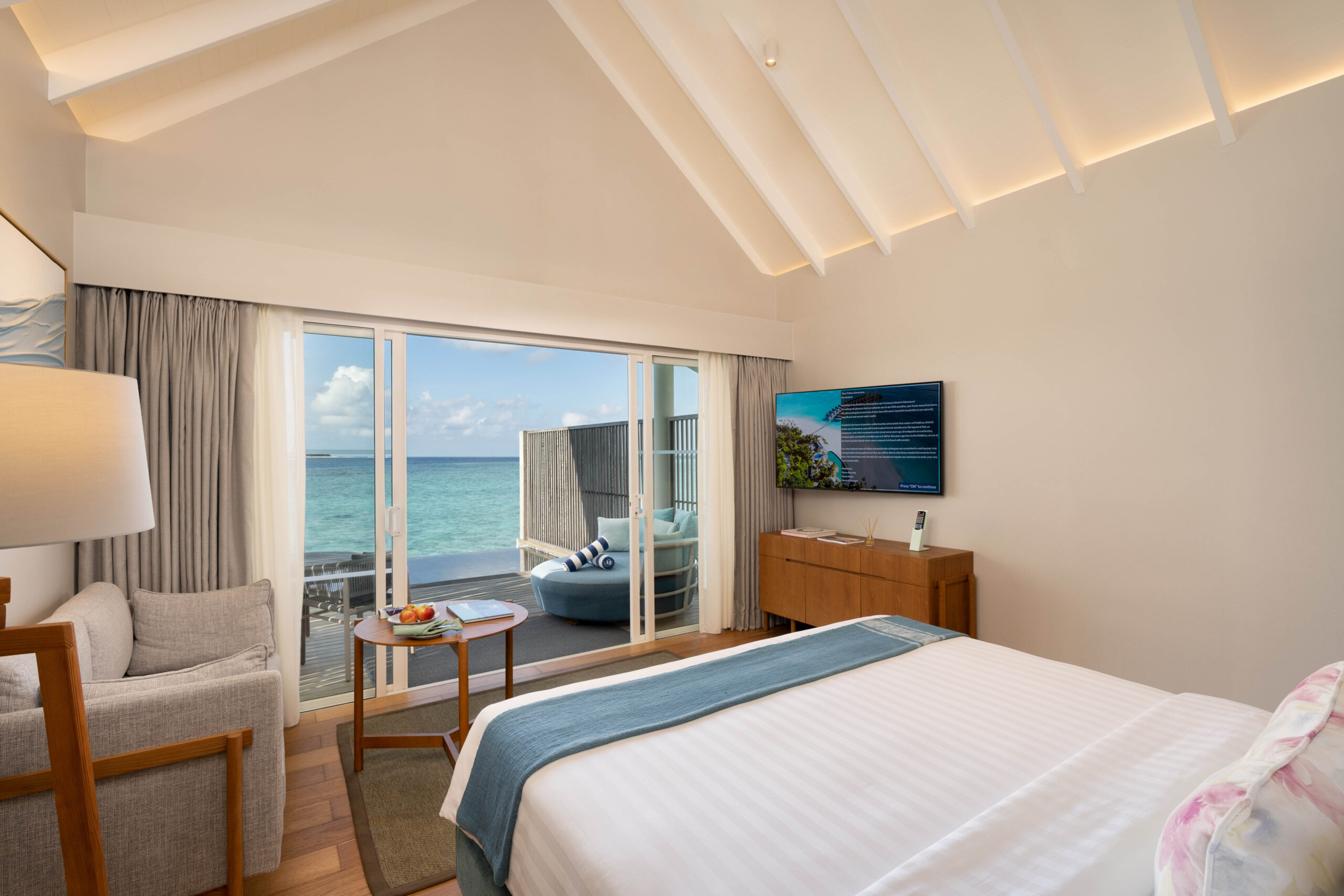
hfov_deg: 96.7
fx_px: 597
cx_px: 672
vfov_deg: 73.8
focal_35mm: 16
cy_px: 448
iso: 500
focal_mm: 16
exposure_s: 1/320
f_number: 8
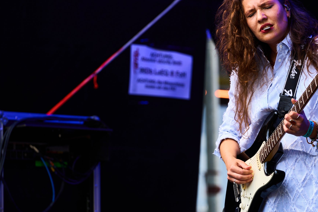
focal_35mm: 277
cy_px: 94
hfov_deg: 7.4
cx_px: 214
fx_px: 2446
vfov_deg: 5.0
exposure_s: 1/320
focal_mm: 189
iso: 250
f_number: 4
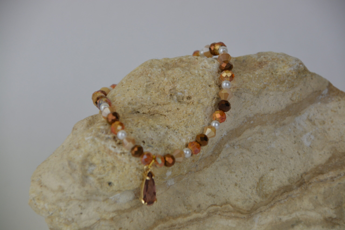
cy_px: 115
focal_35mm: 262
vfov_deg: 5.2
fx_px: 2516
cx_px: 172
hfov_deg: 7.8
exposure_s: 1/320
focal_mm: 175
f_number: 6.3
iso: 800
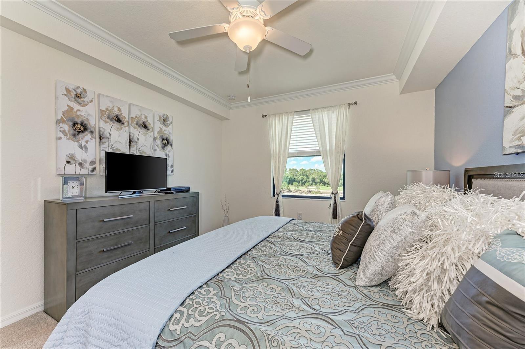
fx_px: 204
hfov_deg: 104.3
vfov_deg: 81.1
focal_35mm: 14
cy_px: 174
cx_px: 262
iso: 100
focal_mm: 14
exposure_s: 1/30
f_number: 7.1
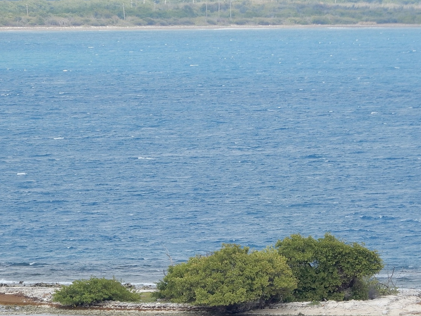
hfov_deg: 2.8
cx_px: 263
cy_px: 228
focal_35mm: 714
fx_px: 8684
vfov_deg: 2.1
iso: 80
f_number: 6.3
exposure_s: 1/200
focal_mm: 71.4
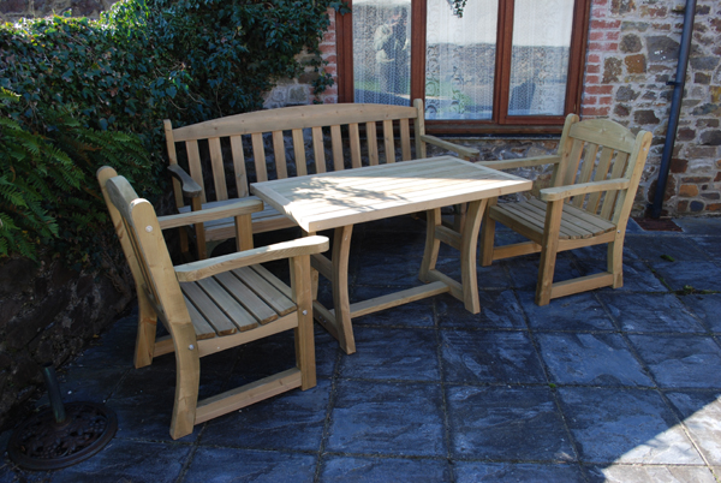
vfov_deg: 48.1
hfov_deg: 67.3
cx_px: 360
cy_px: 242
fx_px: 542
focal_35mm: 27
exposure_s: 1/125
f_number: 5.6
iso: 140
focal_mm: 18
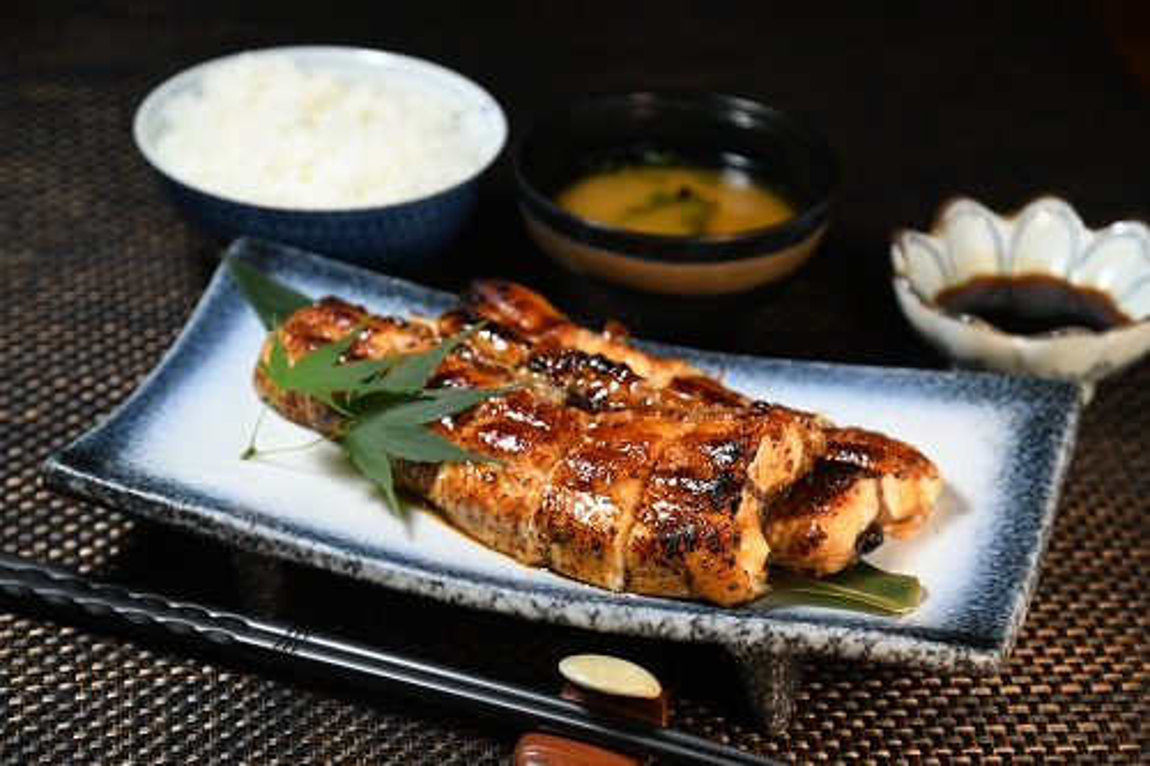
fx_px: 3513
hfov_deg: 18.6
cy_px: 383
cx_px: 575
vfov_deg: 12.4
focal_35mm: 110
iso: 100
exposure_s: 1/40
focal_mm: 110
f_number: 6.3
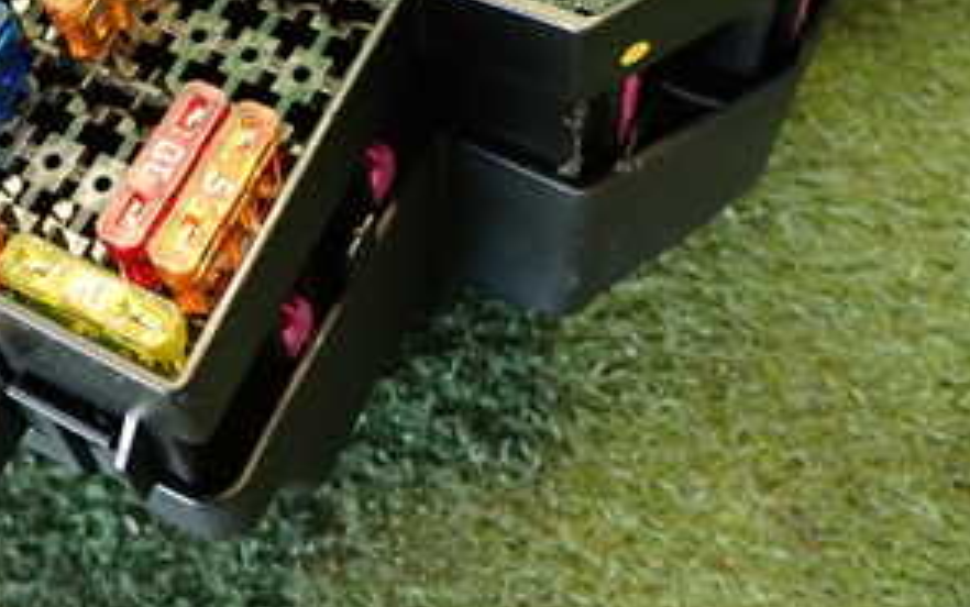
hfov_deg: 36.1
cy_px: -10
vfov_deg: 23.0
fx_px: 1428
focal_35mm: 54
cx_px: 175
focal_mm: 4.5
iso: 320
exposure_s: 1/30
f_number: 2
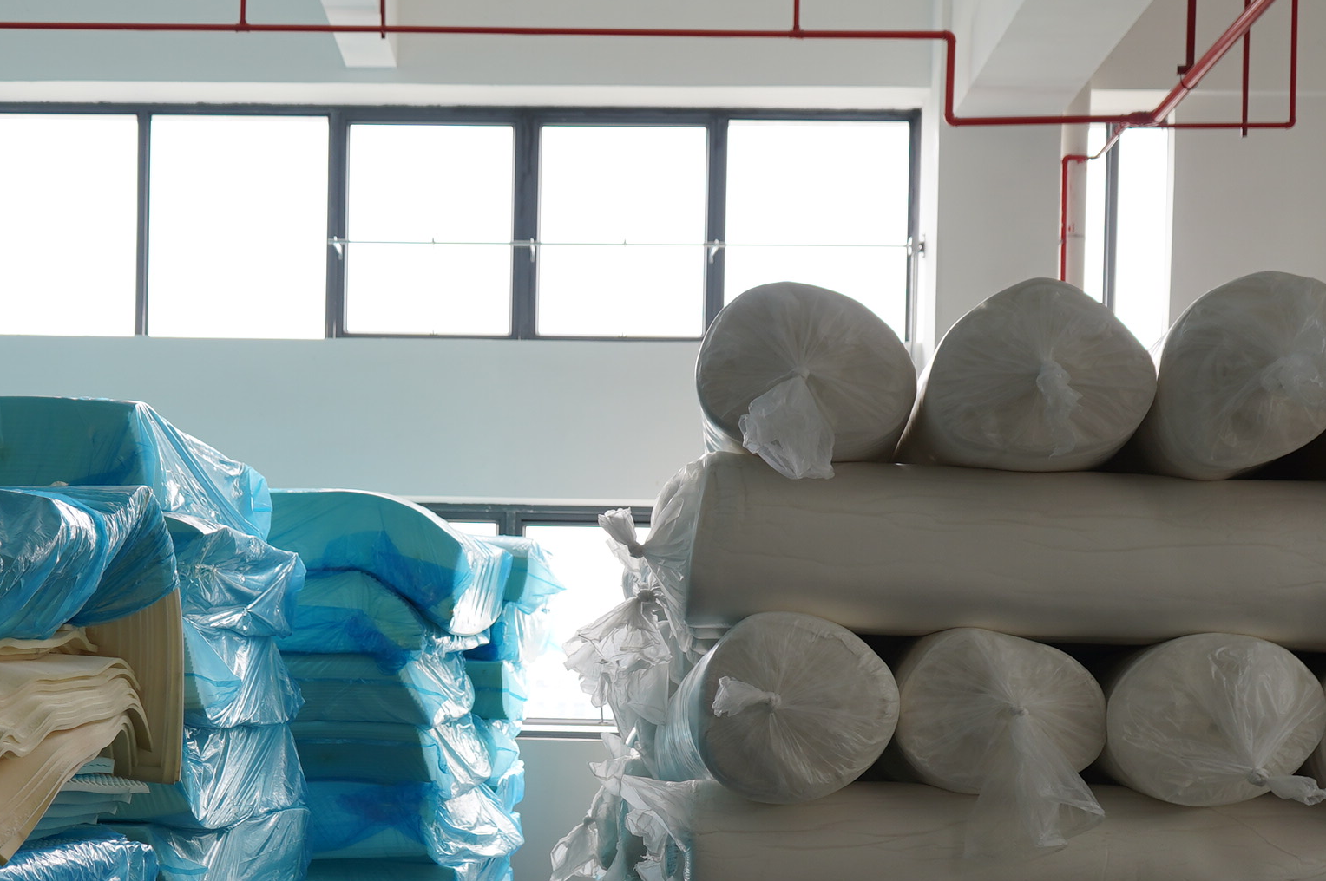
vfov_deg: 21.2
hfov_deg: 31.7
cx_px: 475
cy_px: 760
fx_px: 2318
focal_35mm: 63
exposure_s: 1/60
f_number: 4
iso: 200
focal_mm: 32
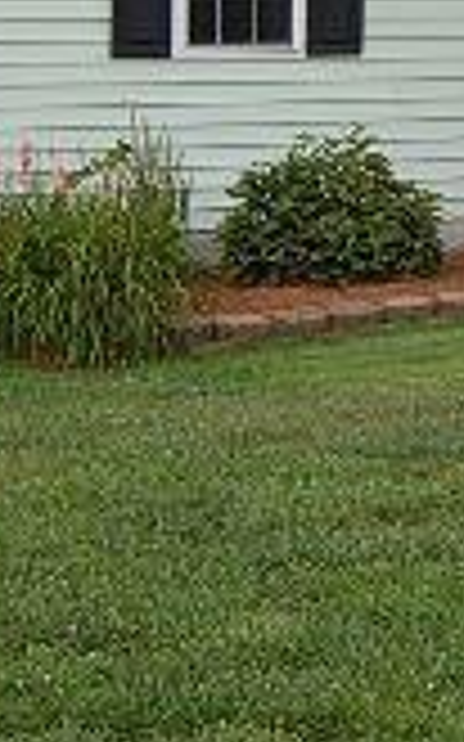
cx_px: 797
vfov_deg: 14.5
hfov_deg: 8.9
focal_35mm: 142
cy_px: 0
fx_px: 2876
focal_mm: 24
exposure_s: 1/125
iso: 200
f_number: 5.6
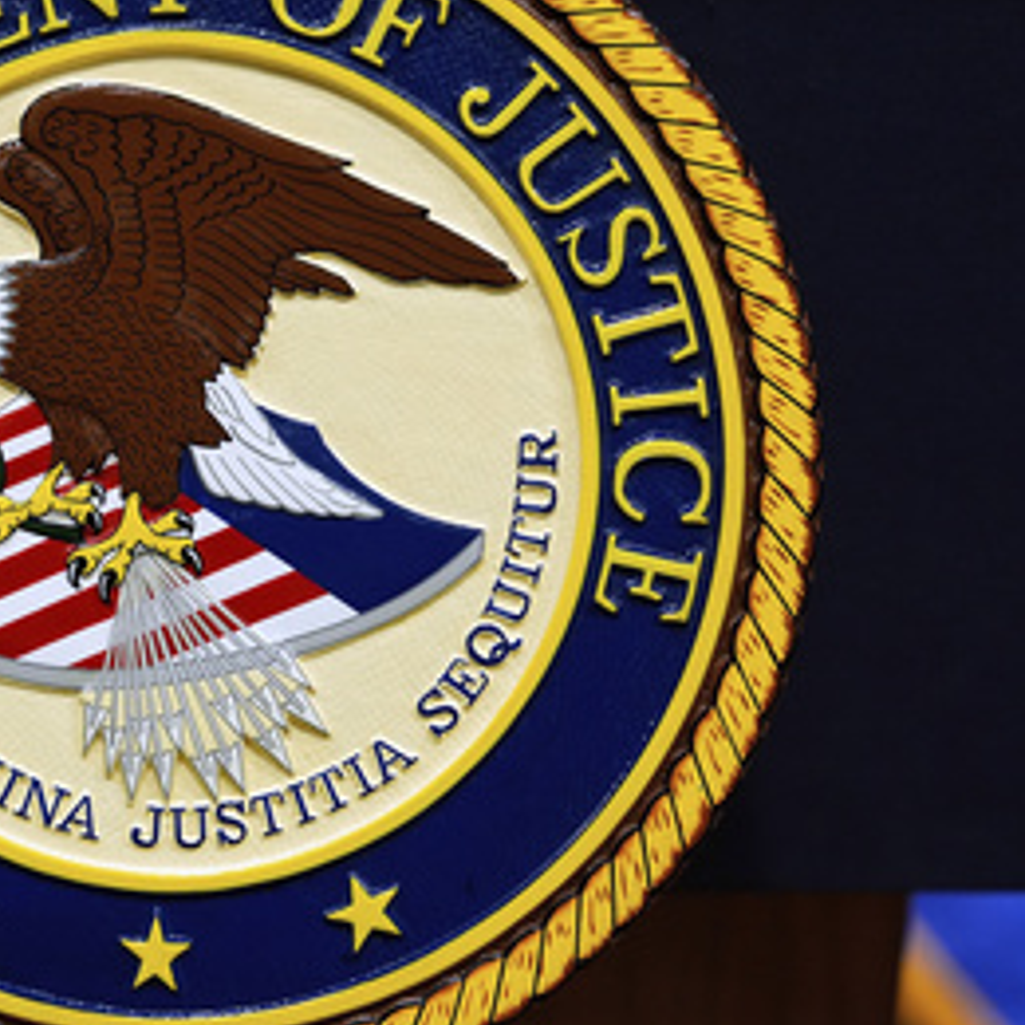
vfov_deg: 19.9
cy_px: 467
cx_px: 177
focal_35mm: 87
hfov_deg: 19.7
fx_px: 2915
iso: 3200
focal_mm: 52
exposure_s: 1/500
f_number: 2.8
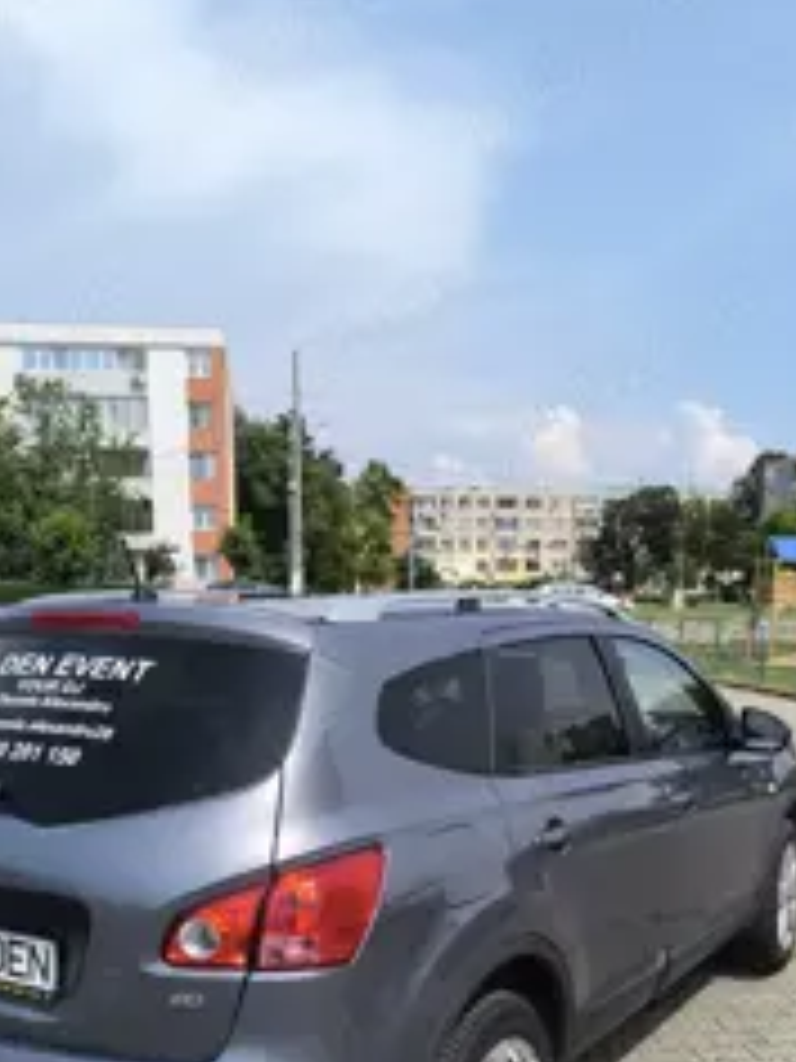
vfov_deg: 46.1
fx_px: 1196
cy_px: 801
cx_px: 454
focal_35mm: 39
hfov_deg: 36.8
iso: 50
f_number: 1.65
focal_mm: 6.14
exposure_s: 1/830
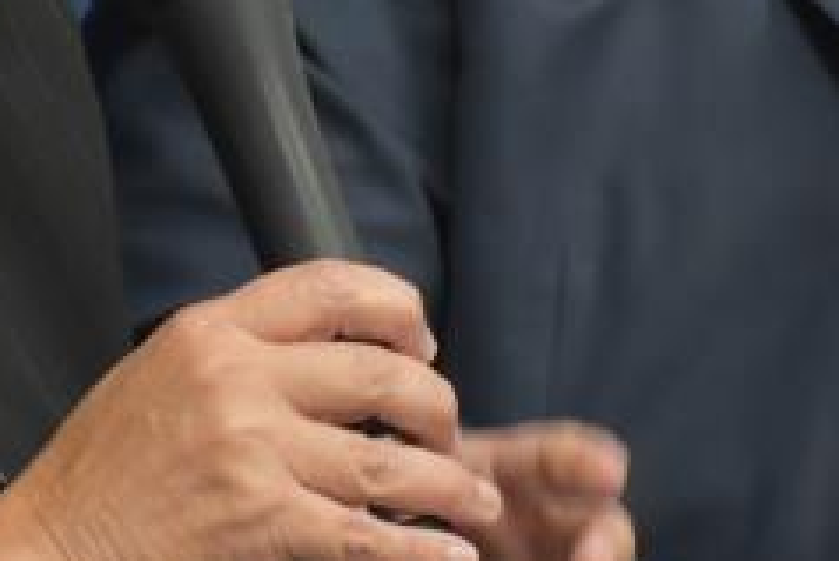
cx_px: 575
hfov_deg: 4.0
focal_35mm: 516
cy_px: -273
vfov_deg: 2.7
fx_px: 12033
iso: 1600
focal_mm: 80
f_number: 5.3
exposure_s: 1/50
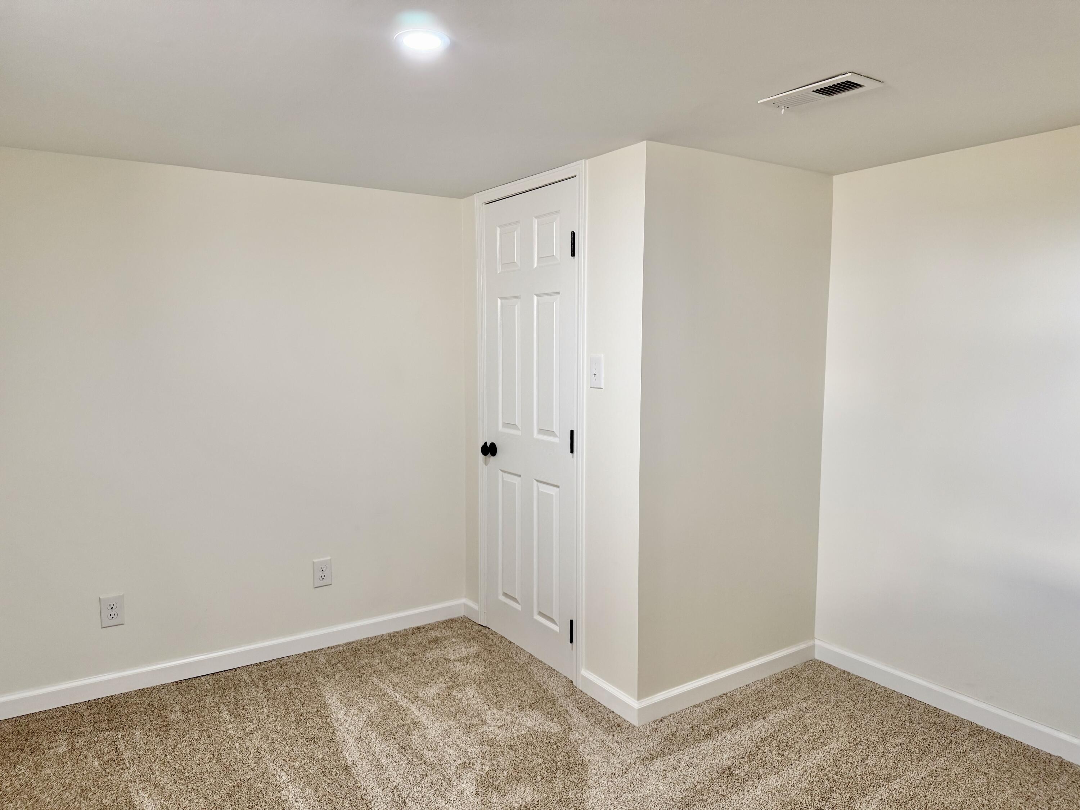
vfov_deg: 56.8
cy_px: 405
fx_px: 749
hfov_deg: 71.6
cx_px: 540
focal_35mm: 24
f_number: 1.78
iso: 160
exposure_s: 1/60
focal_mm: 6.76
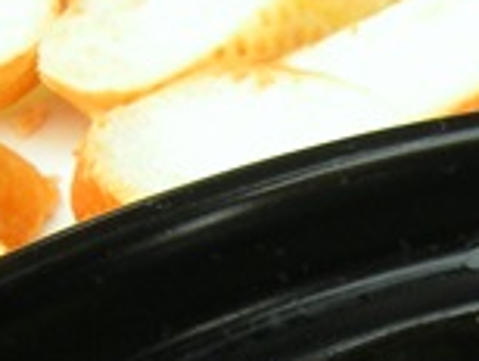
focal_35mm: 112
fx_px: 1552
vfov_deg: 12.7
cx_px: 967
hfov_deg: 14.5
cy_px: 507
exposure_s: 1/69.1
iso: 64
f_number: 3.5
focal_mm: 4.7
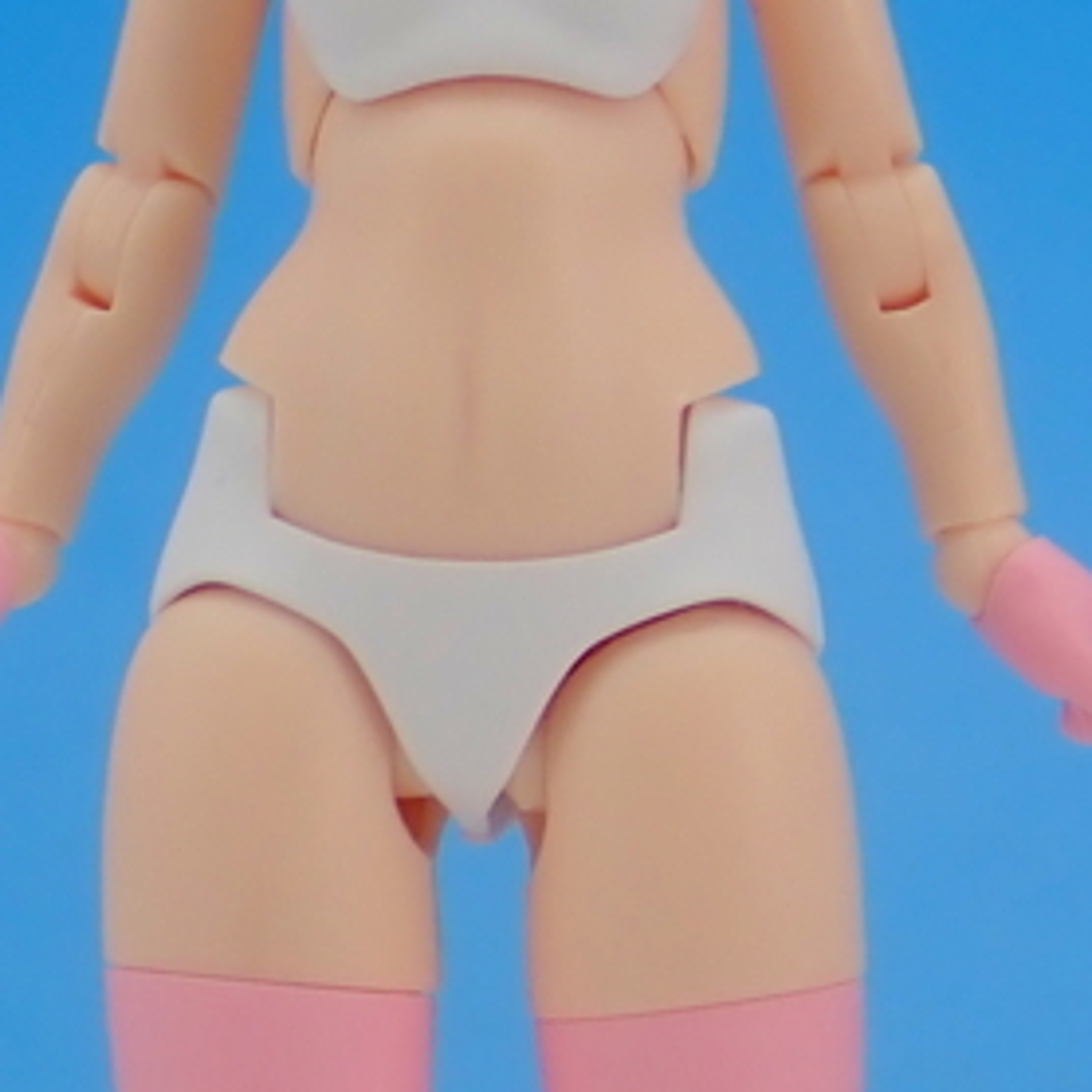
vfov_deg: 6.6
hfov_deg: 6.5
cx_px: 1218
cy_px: 656
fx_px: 9529
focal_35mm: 267
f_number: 4.3
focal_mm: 14.62
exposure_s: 1/25
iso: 100
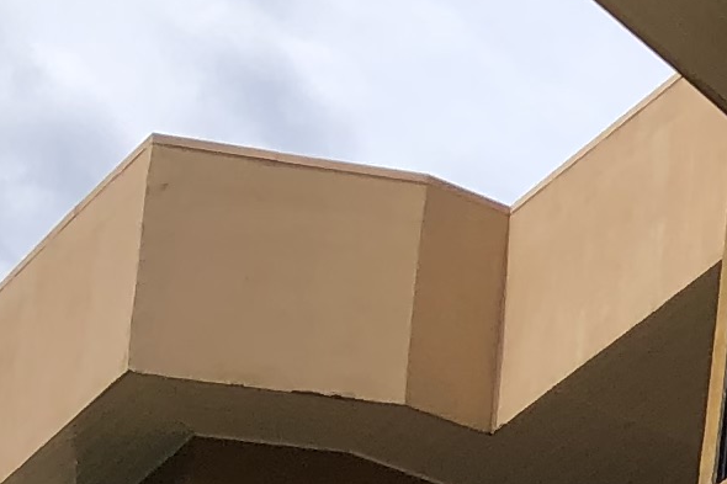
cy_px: 1452
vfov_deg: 6.3
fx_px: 4017
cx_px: 1989
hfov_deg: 8.9
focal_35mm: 199
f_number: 1.8
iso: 20
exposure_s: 1/1656
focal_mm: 4
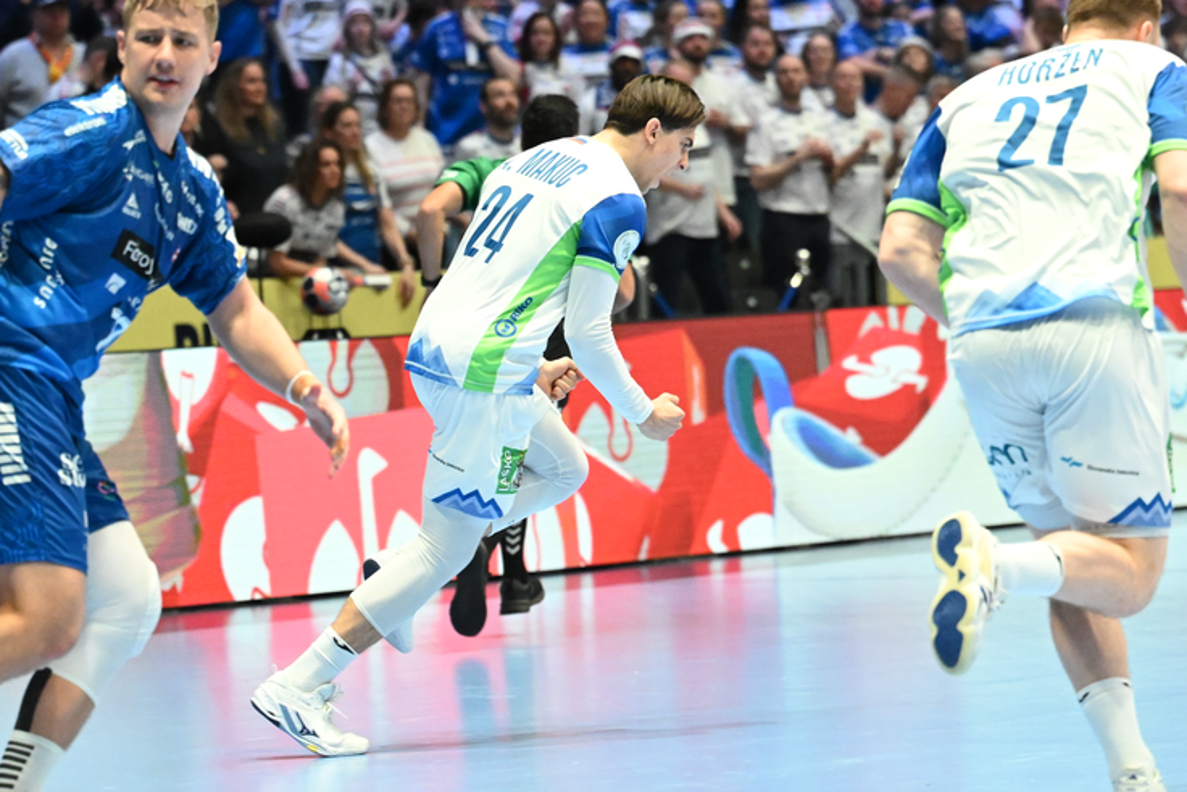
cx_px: 594
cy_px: 396
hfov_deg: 12.5
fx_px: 5441
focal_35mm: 165
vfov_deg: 8.3
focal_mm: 110
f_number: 2.8
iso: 6400
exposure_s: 1/800
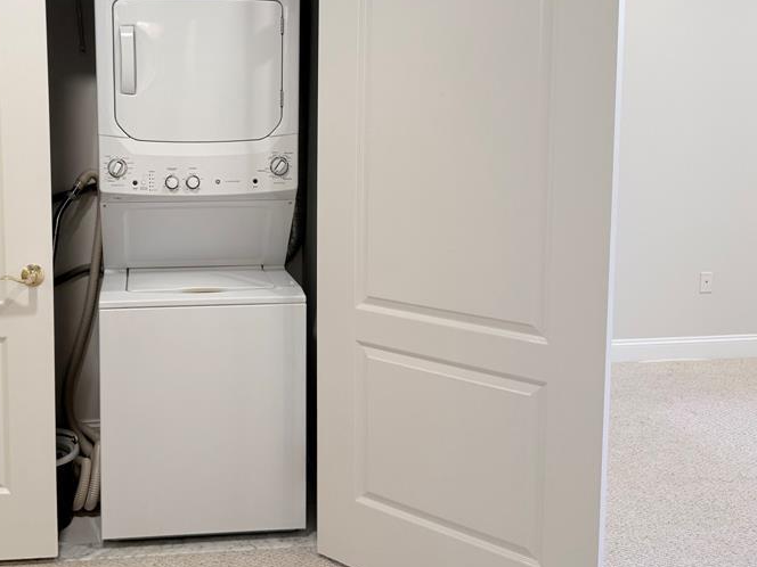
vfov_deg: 38.2
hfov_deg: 48.8
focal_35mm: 37
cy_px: 190
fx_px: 809
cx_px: 219
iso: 160
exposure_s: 1/120
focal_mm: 6.76
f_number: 1.78
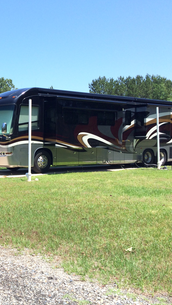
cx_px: -10
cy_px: 152
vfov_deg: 46.4
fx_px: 357
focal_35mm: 44
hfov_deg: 25.4
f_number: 2.2
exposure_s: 1/1520
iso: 40
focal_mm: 4.12
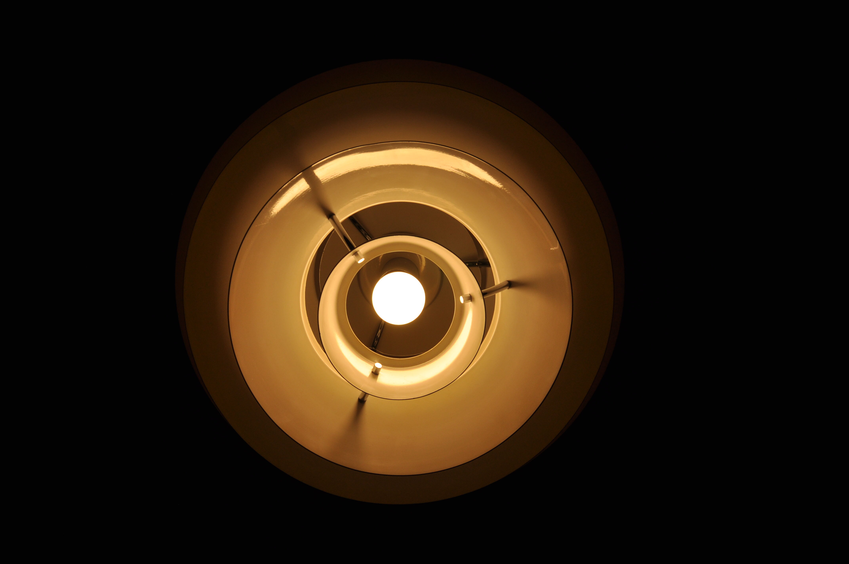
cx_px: 424
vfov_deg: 36.8
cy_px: 282
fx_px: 848
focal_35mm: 36
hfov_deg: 53.2
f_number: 10
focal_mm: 24
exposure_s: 1/100
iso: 200
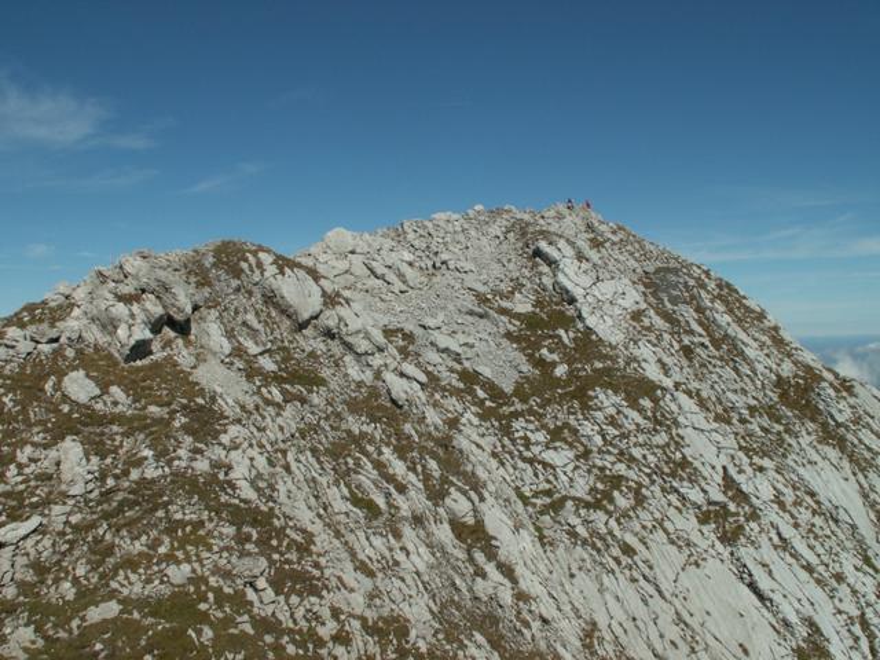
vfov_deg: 40.7
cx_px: 440
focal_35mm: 35
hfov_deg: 52.6
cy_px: 330
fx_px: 890
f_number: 8
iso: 50
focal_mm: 5.86
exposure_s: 1/400
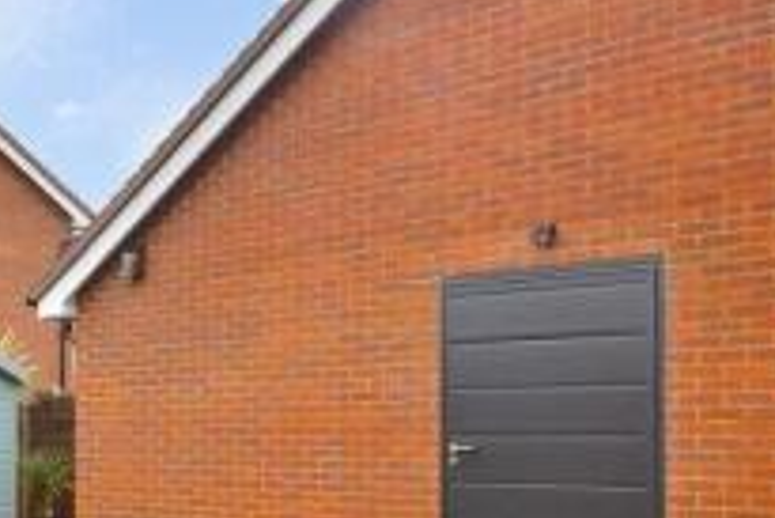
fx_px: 1034
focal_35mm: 48
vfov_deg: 27.8
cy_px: 380
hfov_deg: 37.0
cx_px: 9
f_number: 8
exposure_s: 1/125
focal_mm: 10
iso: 400
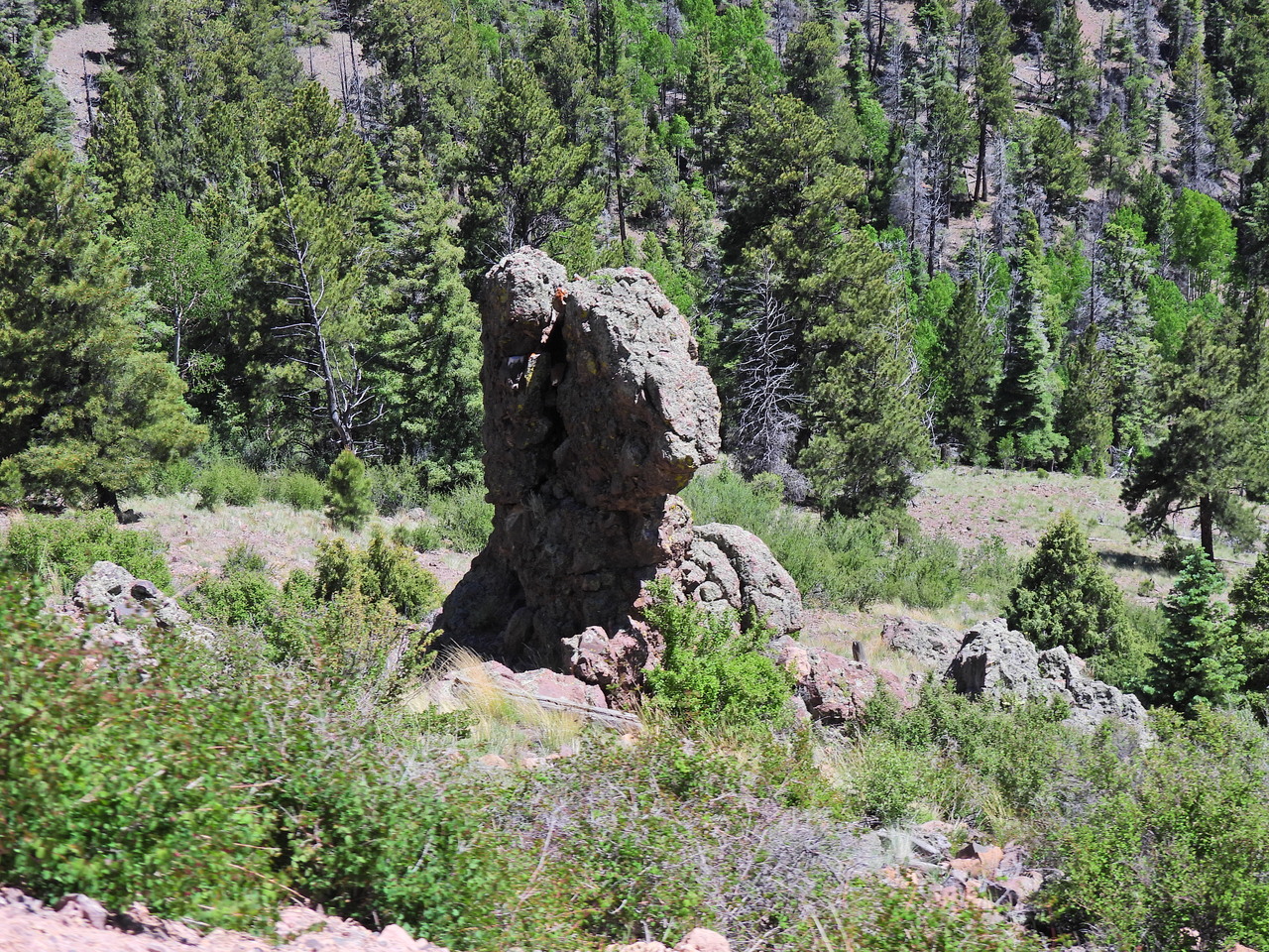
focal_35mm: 80
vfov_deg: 18.4
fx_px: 2933
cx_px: 634
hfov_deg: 24.4
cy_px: 476
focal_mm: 14.3
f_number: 3.5
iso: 100
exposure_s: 1/800
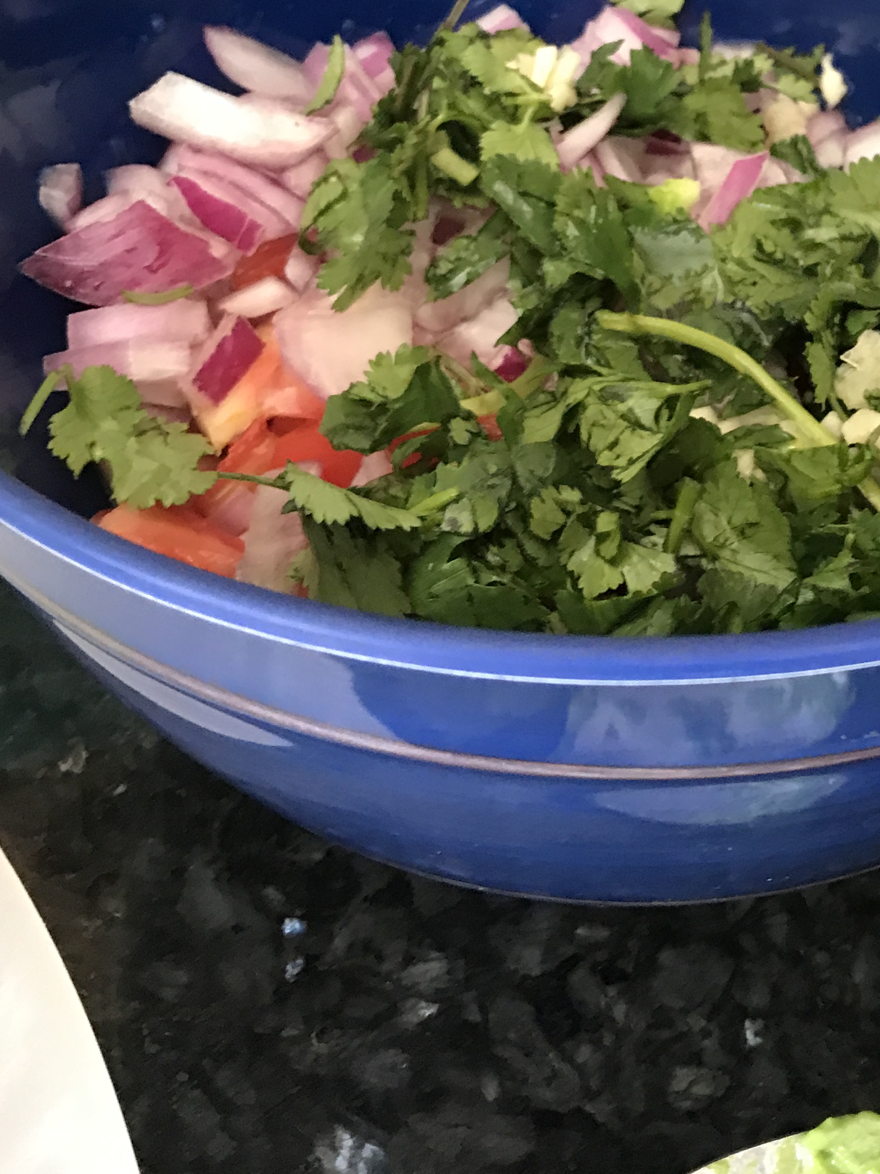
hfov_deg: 26.4
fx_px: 1831
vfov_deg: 34.8
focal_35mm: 54
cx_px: 727
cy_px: 299
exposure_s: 1/15
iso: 64
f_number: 1.8
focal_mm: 3.99
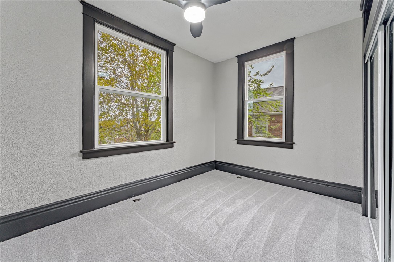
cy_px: 131
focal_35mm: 14
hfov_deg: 104.3
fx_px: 153
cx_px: 197
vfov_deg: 81.2
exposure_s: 1/80
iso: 500
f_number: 11
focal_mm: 14
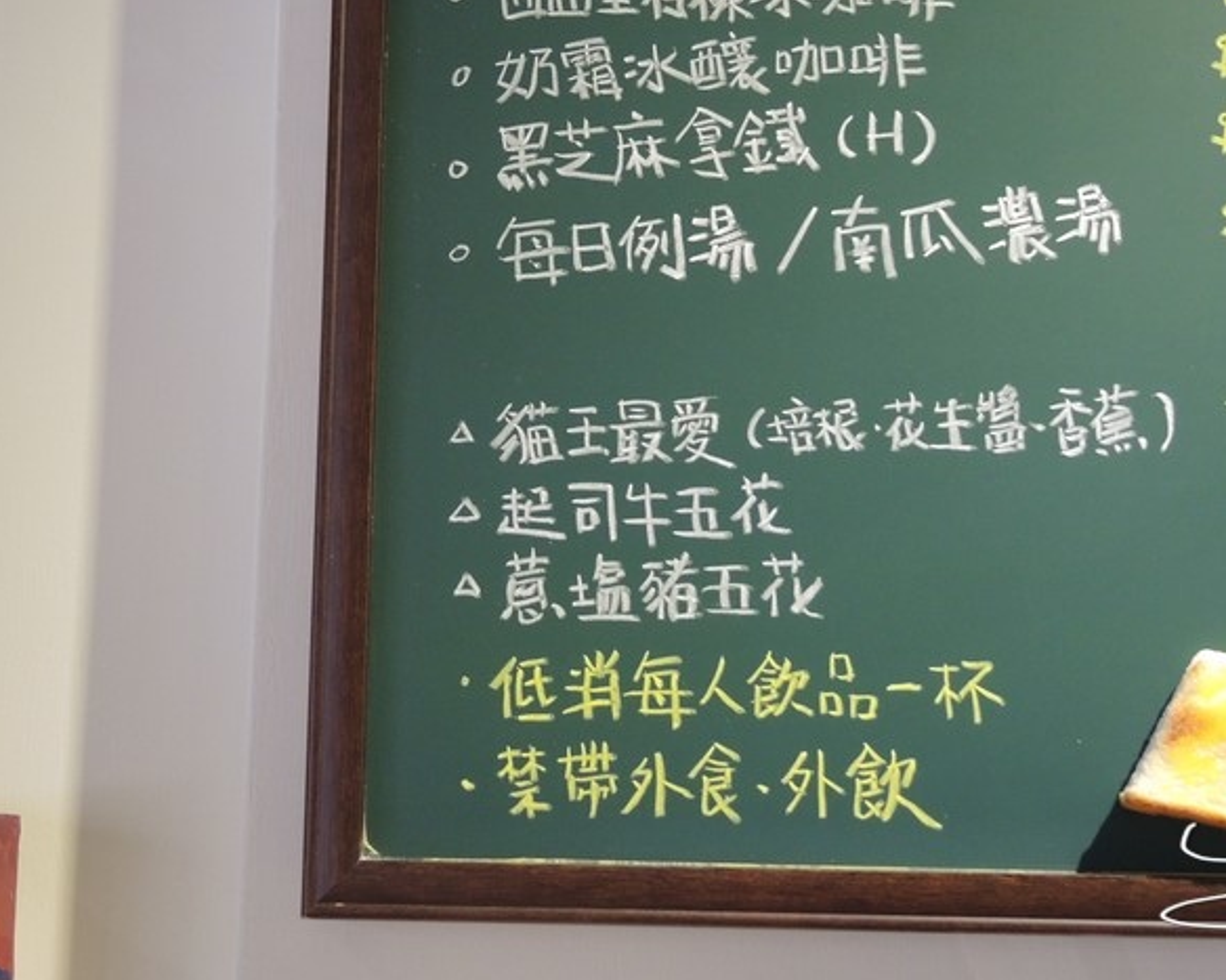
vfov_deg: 23.1
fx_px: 2358
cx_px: 558
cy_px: 180
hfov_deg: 29.1
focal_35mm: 65
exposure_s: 1/25
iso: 400
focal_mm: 8.2
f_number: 2.2
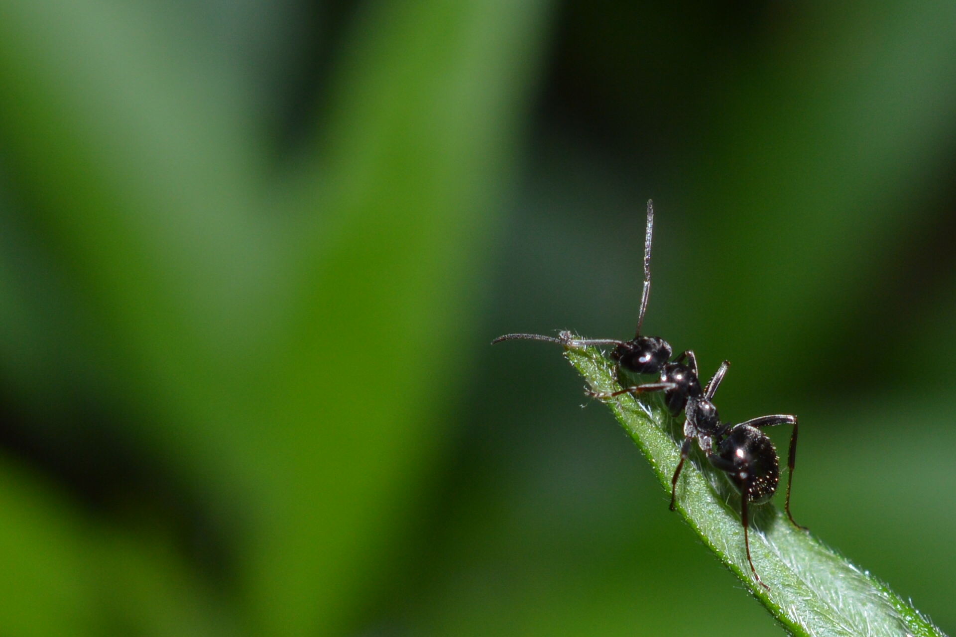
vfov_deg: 22.6
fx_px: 1593
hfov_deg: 33.4
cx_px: 478
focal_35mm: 60
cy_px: 318
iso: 100
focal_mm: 40
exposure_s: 1/60
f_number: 8
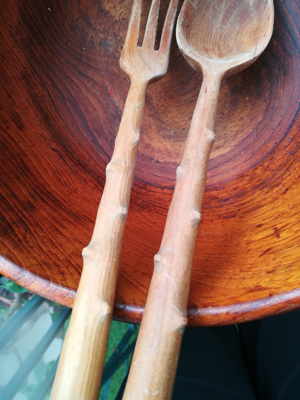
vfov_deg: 67.3
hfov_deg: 53.1
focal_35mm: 26
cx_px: 150
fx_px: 300
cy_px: 200
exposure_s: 1/30
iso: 125
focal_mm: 3.83
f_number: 2.2
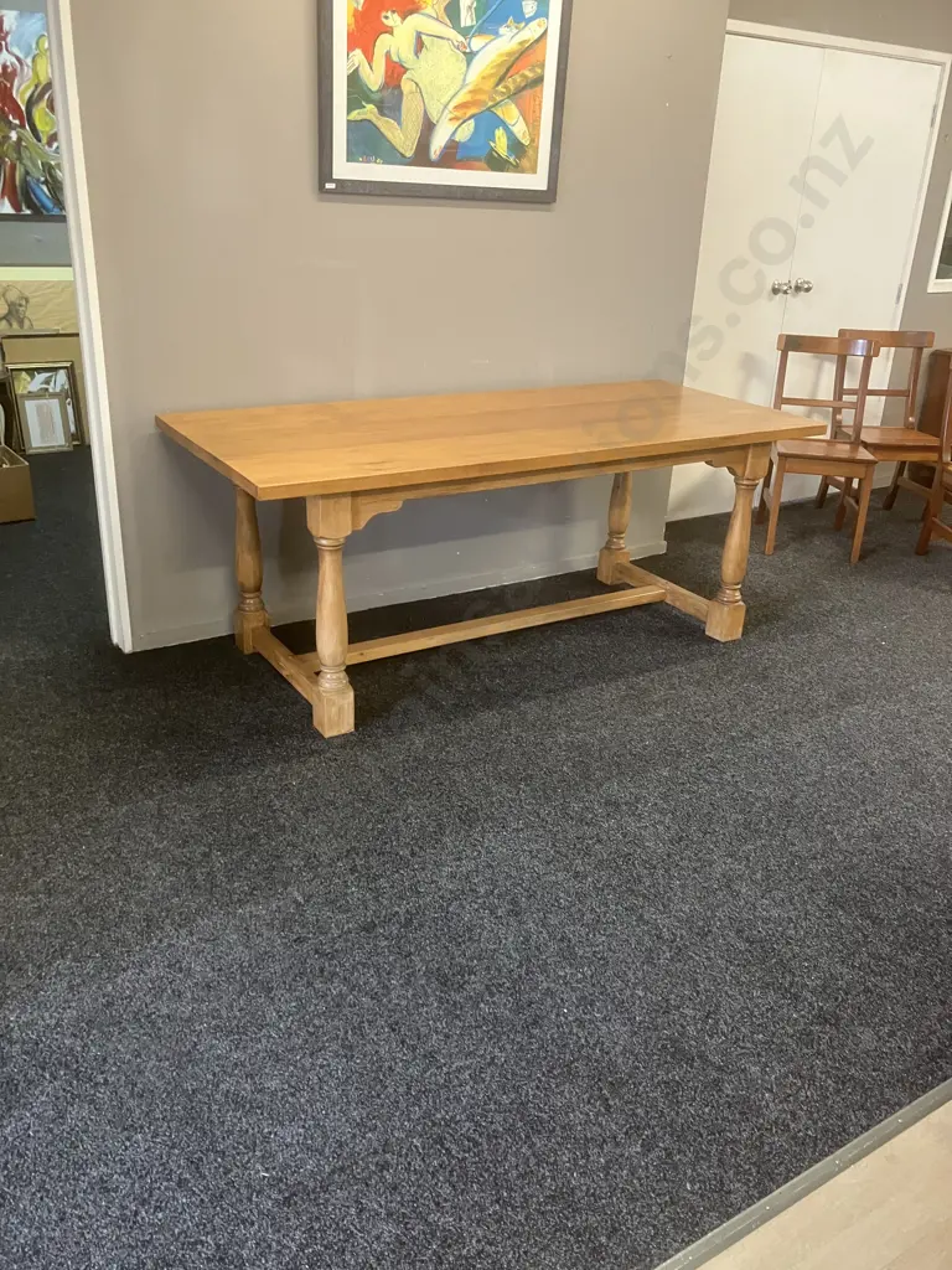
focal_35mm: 28
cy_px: 635
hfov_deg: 49.7
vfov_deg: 63.4
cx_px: 476
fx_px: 1027
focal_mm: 3.99
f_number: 1.8
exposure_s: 1/50
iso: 250
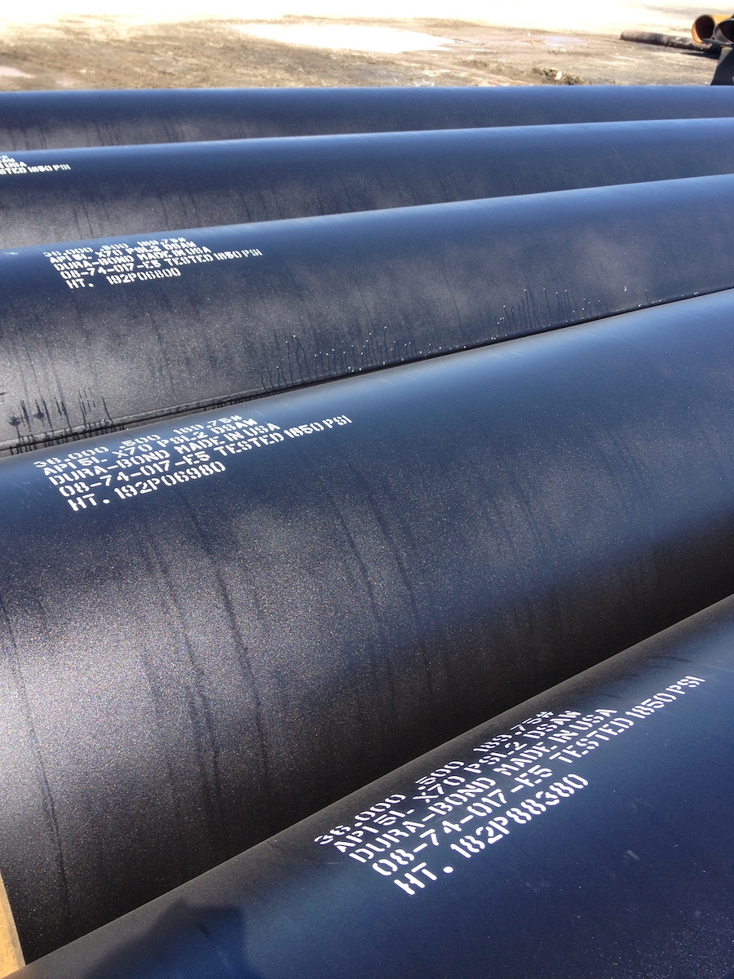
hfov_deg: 40.7
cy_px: 490
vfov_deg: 52.6
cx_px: 367
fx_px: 990
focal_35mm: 35
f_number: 2.4
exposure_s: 1/502
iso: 64
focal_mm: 4.28
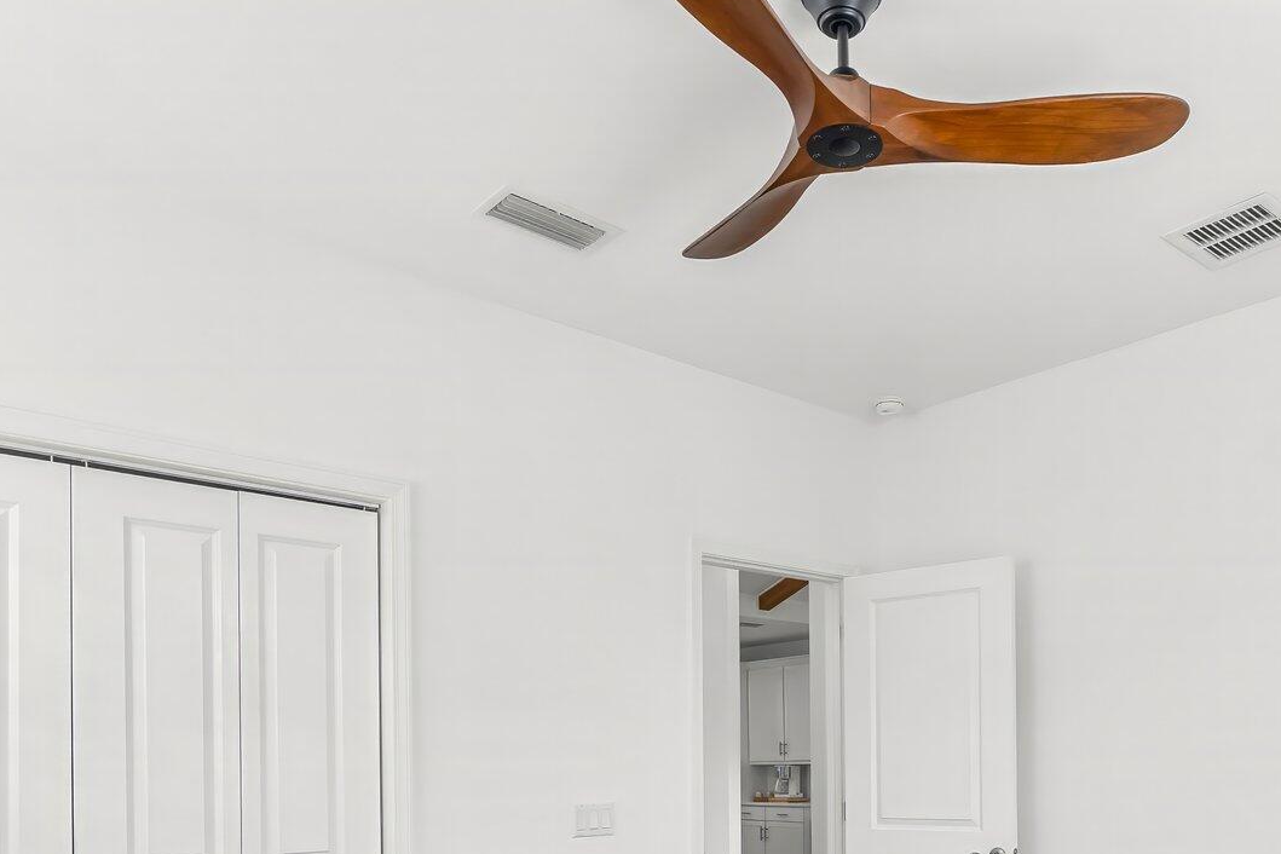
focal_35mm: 29
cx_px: 809
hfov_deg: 62.7
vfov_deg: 41.4
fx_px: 1032
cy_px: 767
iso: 400
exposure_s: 1/50
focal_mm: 10
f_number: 9
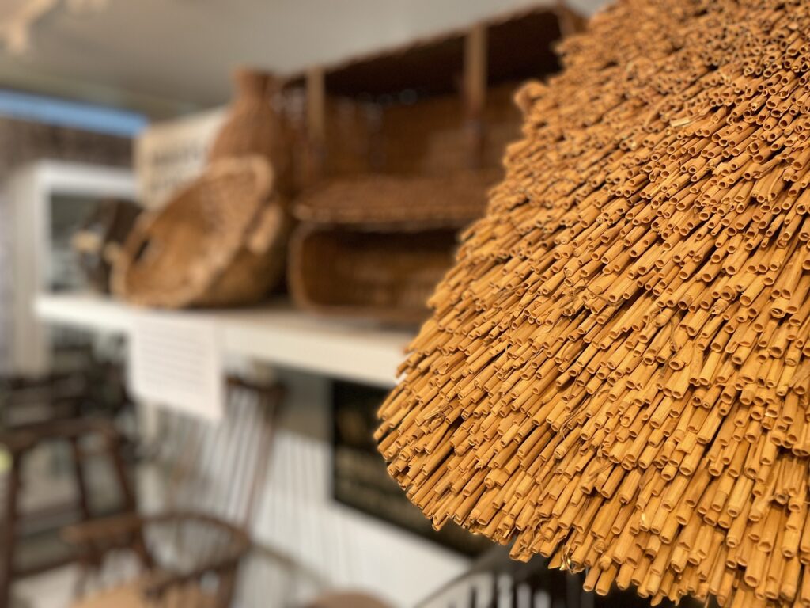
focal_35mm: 26
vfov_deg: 53.1
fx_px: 608
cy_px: 304
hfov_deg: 67.3
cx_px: 405
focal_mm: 4.2
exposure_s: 1/50
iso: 250
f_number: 1.6
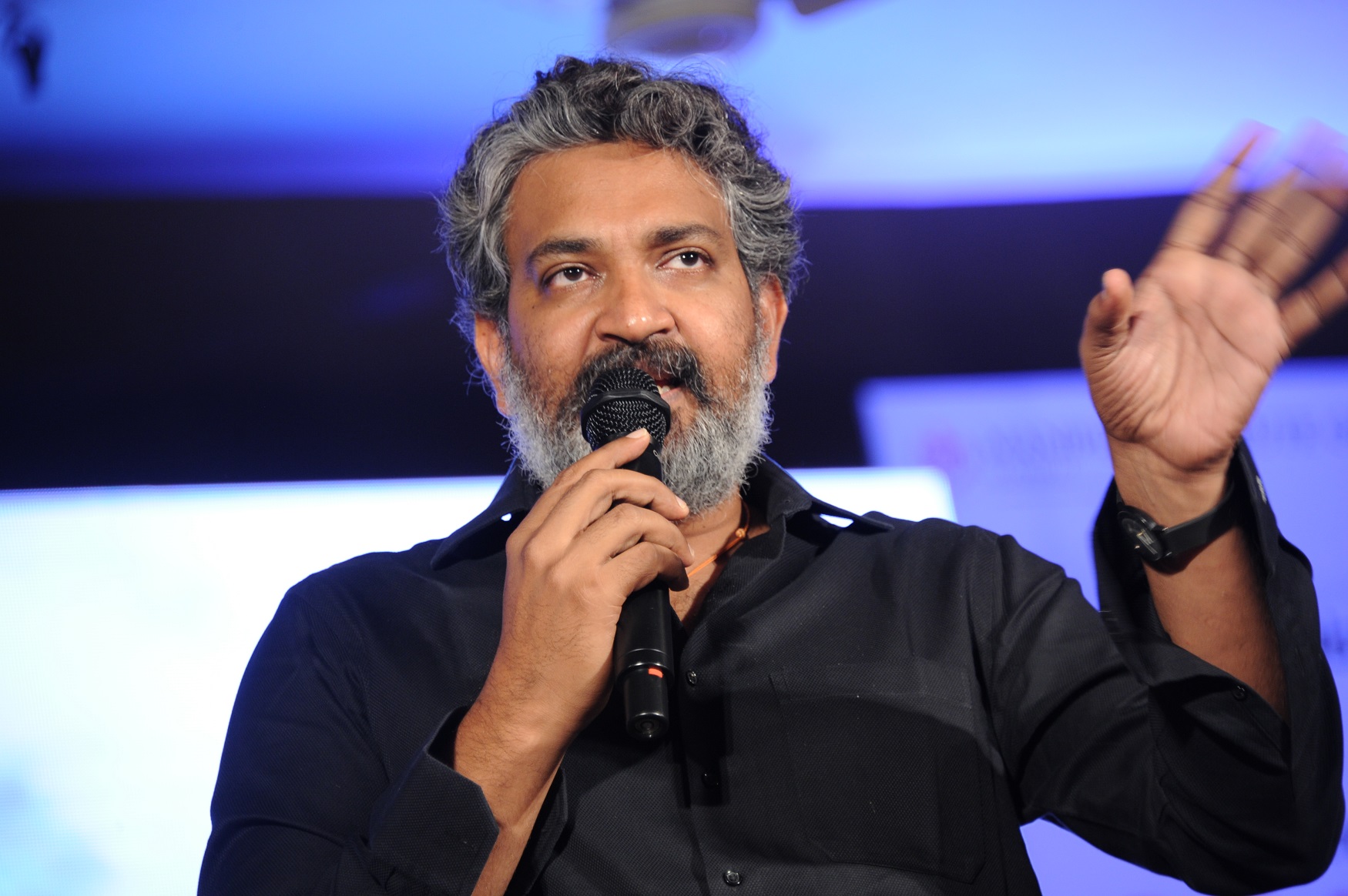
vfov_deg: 4.6
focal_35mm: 300
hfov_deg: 6.9
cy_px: 448
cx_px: 674
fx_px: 11225
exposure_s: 1/100
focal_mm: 300
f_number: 5.6
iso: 1600
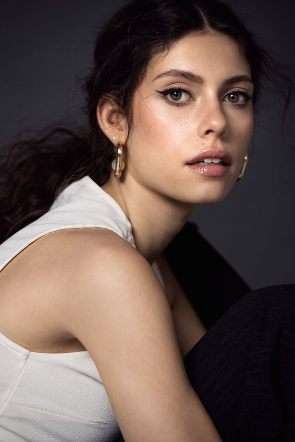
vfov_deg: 18.6
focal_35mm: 110
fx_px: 1351
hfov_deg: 12.5
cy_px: 221
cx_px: 148
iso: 80
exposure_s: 1/160
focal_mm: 110
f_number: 4
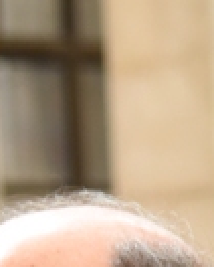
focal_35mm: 480
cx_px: 527
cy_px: 521
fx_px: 3791
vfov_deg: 4.0
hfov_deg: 3.2
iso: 1250
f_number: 4
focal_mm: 66
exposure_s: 1/60
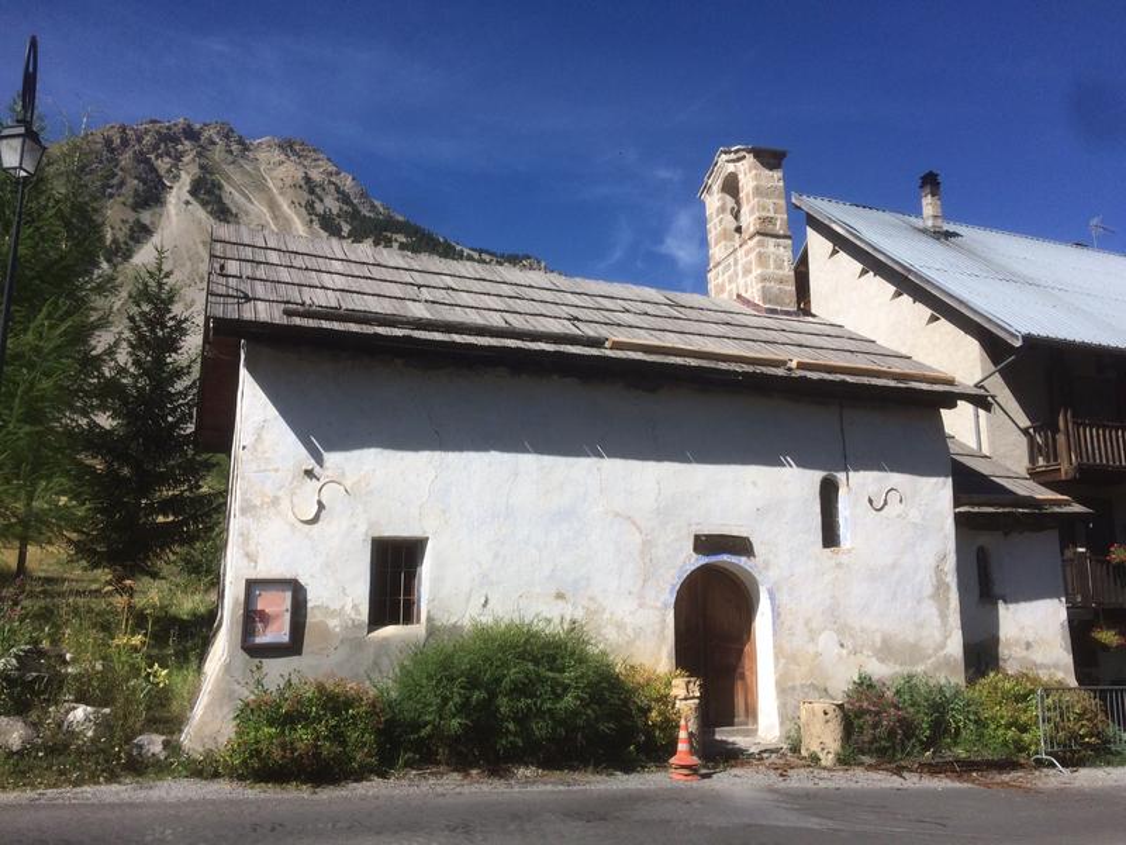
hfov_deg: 61.7
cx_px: 563
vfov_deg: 48.2
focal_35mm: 29
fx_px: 943
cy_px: 422
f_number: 2.2
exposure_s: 1/3165
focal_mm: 4.15
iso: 32
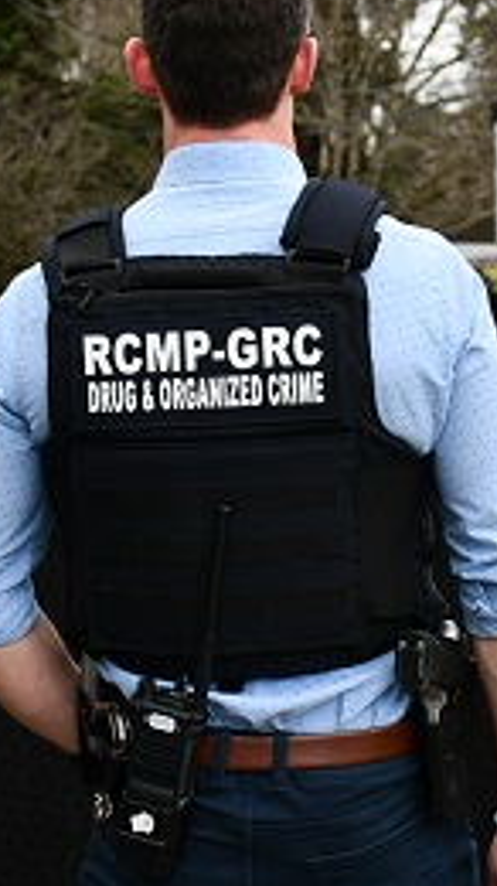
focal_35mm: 118
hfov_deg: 10.2
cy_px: 247
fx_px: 2768
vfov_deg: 18.1
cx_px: 460
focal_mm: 30
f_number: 4
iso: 1000
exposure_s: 1/125
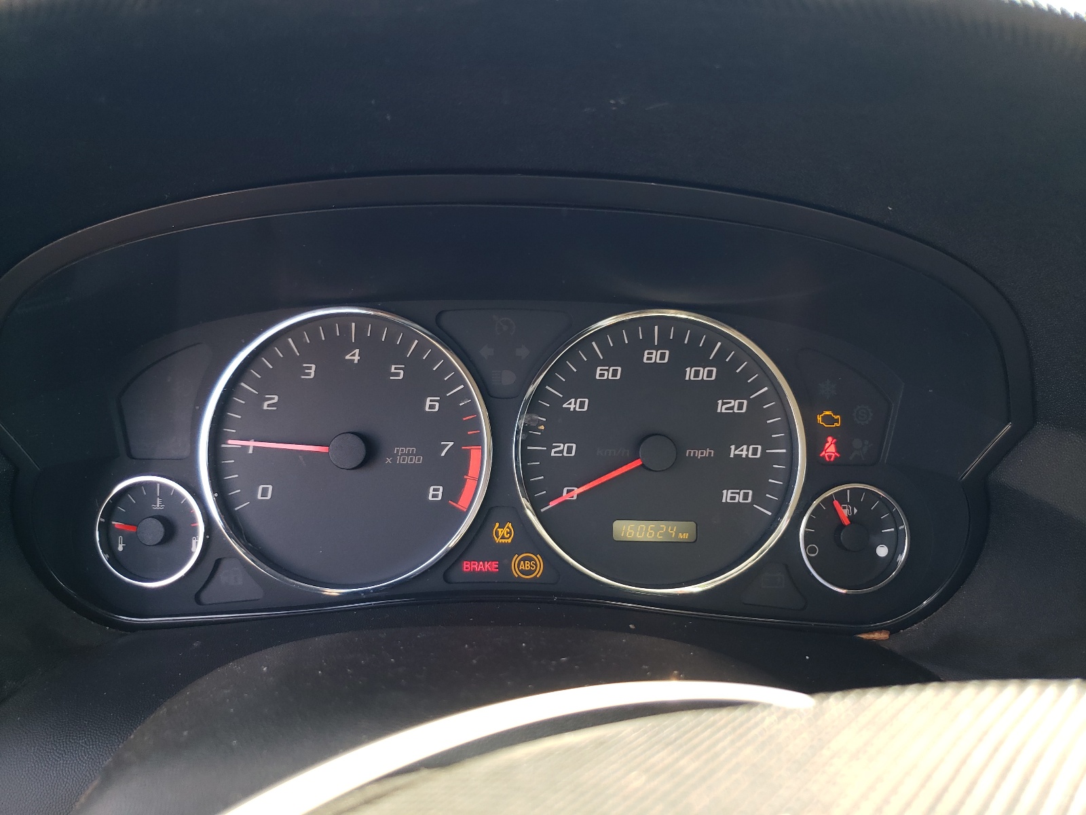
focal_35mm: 26
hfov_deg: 67.3
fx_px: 816
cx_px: 543
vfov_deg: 53.1
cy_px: 408
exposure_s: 1/120
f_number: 1.5
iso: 57
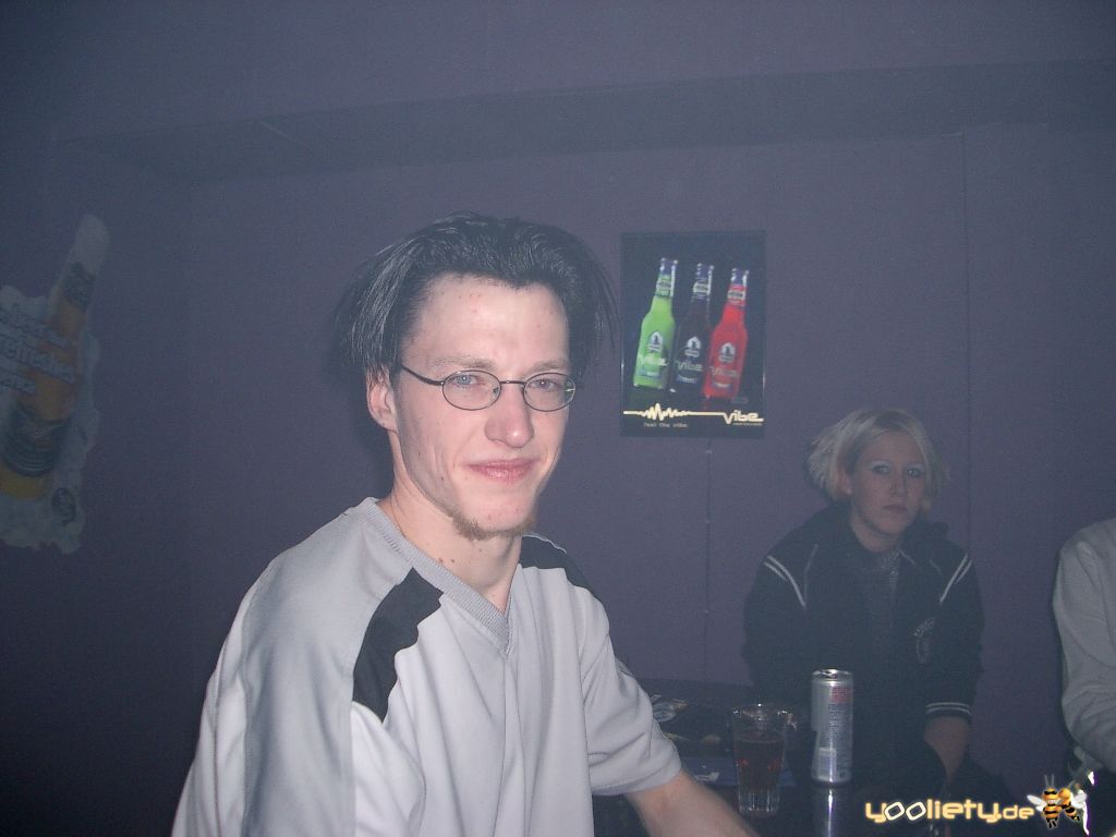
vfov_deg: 40.7
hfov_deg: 52.6
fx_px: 1128
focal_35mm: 35
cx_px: 558
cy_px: 418
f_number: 2.6
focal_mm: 5.8
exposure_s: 1/40
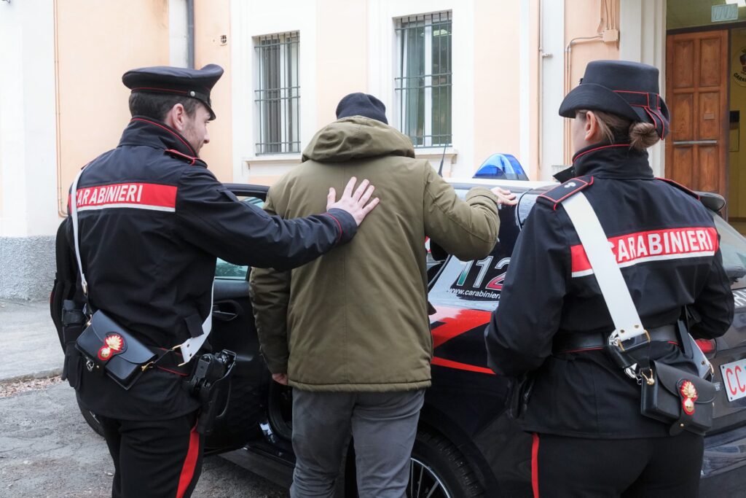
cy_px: 249
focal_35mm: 32
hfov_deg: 58.7
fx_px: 663
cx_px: 373
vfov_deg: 41.1
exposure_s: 1/125
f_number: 5.6
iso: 1250
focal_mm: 11.77
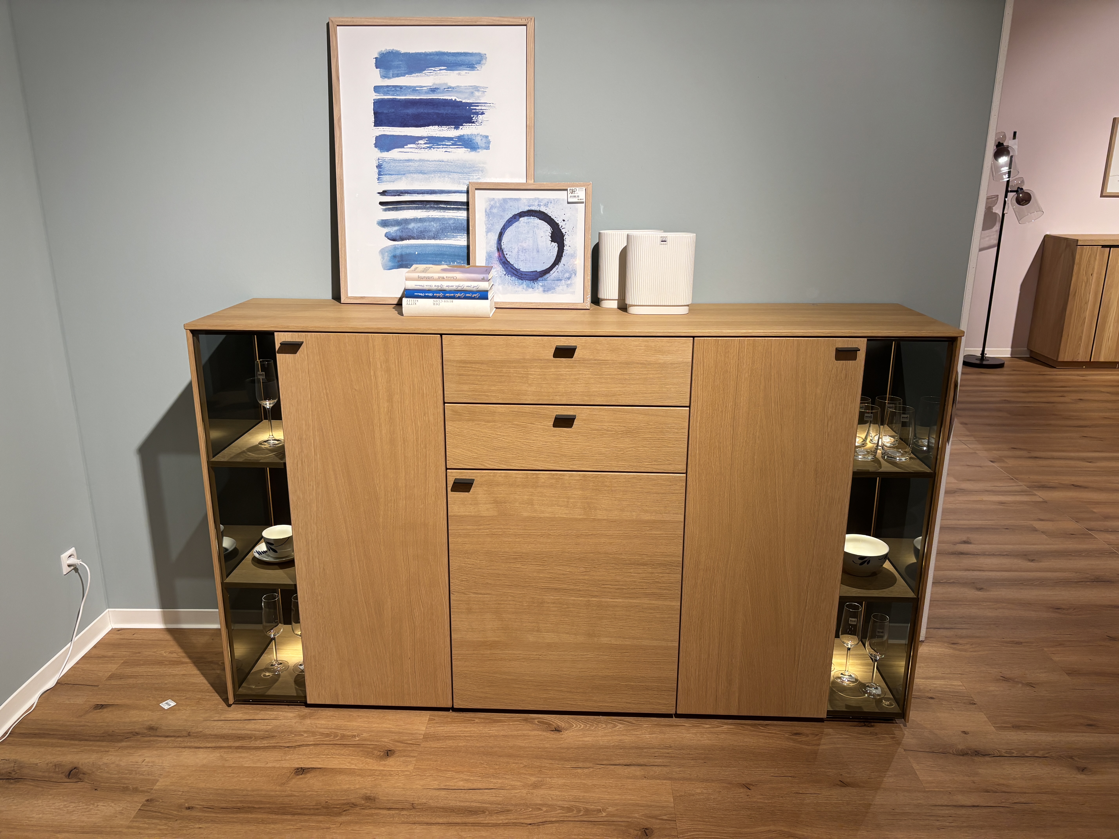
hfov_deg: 67.3
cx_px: 560
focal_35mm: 26
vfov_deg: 53.1
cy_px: 420
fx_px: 840
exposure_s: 1/100
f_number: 1.6
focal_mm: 5.96
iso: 100
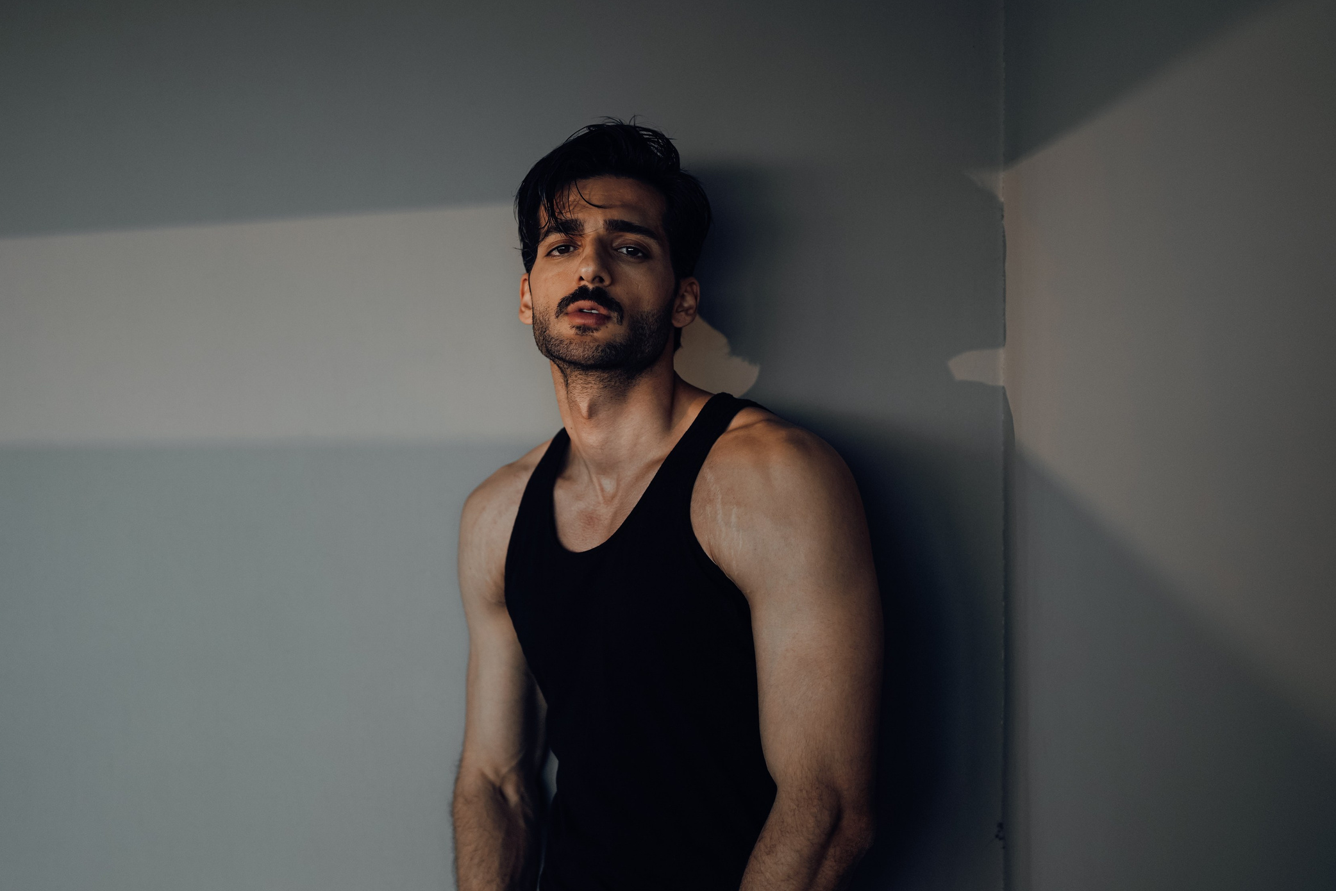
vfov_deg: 31.2
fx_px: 1596
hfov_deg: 45.2
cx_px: 528
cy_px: 454
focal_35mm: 43
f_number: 1.4
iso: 250
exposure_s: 1/2000
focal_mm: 35
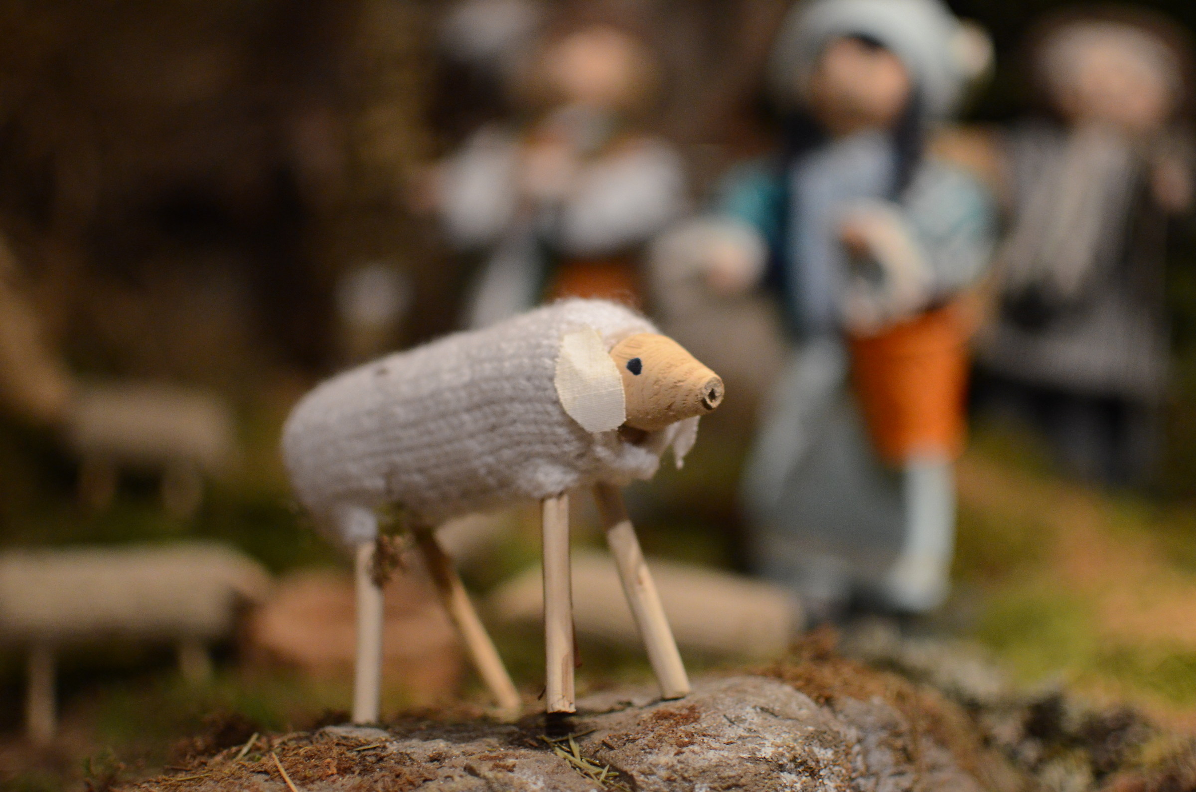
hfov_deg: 37.9
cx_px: 598
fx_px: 1740
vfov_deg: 25.6
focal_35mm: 52
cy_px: 396
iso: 2000
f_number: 1.8
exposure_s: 1/50
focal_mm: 35
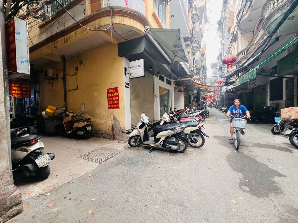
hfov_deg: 106.2
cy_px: 112
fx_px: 112
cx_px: 149
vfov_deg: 89.9
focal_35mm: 13
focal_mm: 1.57
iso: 200
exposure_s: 1/99
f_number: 1.8
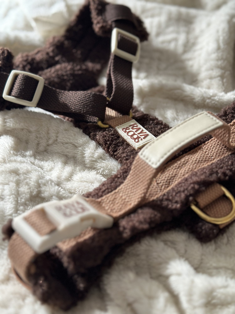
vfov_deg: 39.7
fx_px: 434
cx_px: 118
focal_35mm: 48
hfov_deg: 30.3
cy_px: 157
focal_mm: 6.86
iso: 80
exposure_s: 1/298
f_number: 1.78
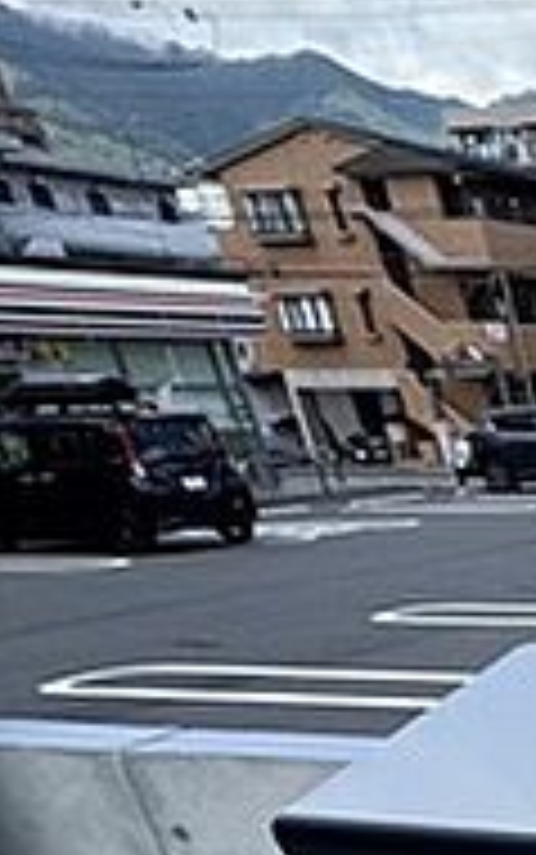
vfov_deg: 32.5
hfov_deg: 16.9
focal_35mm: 50
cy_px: 1048
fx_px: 1167
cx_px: 1144
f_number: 2.2
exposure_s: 1/956
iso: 50
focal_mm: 2.22
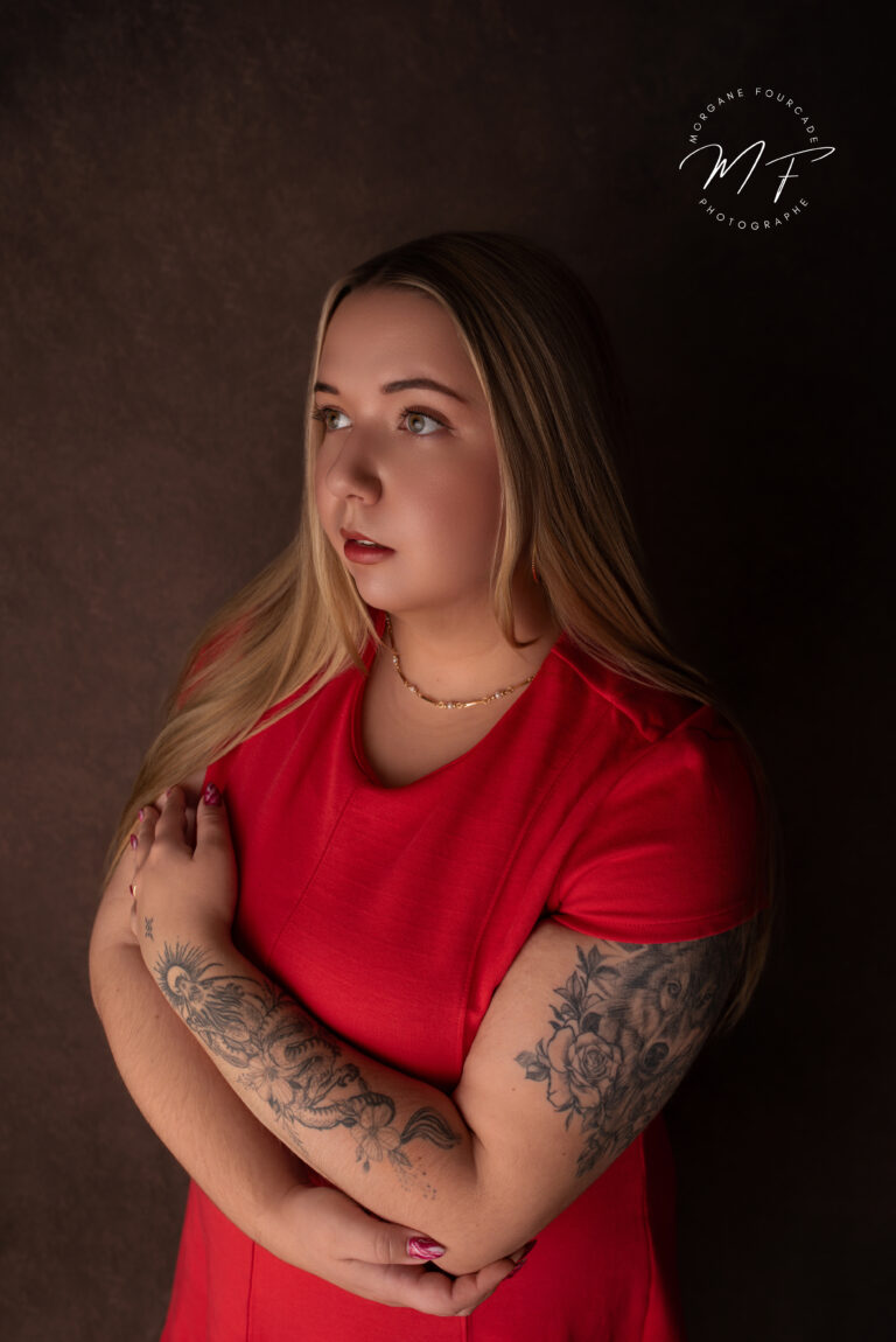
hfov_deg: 37.9
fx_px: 1305
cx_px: 448
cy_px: 671
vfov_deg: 54.4
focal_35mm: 35
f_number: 6.3
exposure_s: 1/125
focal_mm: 35
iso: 100
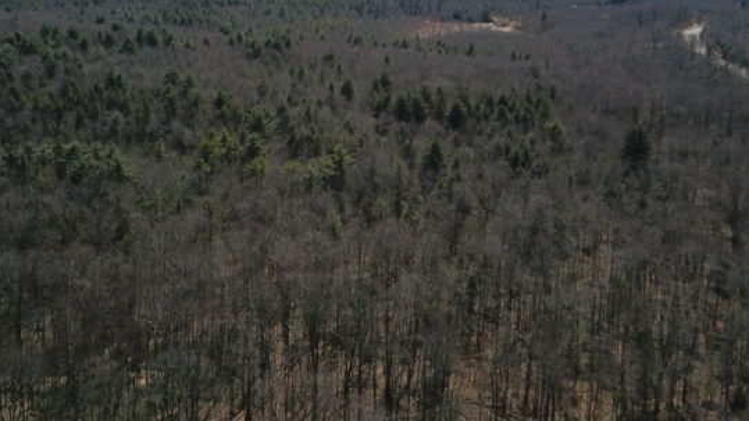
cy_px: 71
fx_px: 834
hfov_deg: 48.3
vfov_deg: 27.6
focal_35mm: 42
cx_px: 397
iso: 100
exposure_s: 1/1661
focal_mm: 4.73
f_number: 2.2
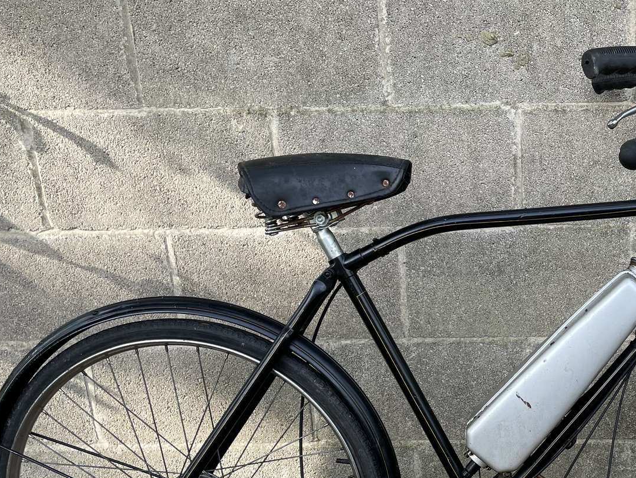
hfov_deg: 37.5
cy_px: 381
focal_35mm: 48
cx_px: 551
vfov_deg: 29.6
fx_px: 882
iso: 32
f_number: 1.6
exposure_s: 1/171
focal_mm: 4.2
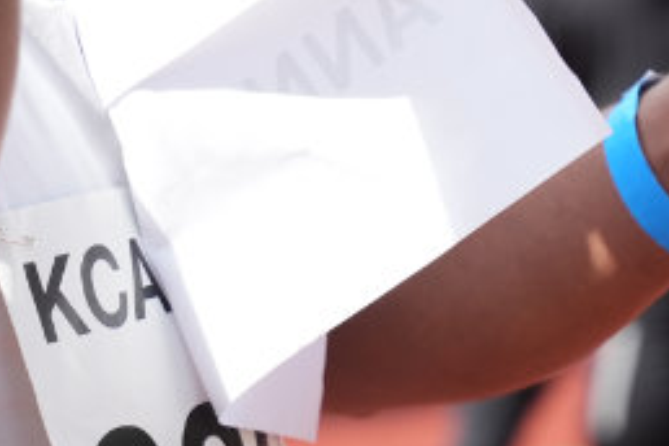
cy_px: -346
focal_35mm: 277
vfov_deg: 4.9
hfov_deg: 7.4
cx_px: 213
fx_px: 5147
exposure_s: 1/2500
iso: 400
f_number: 2.8
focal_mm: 70
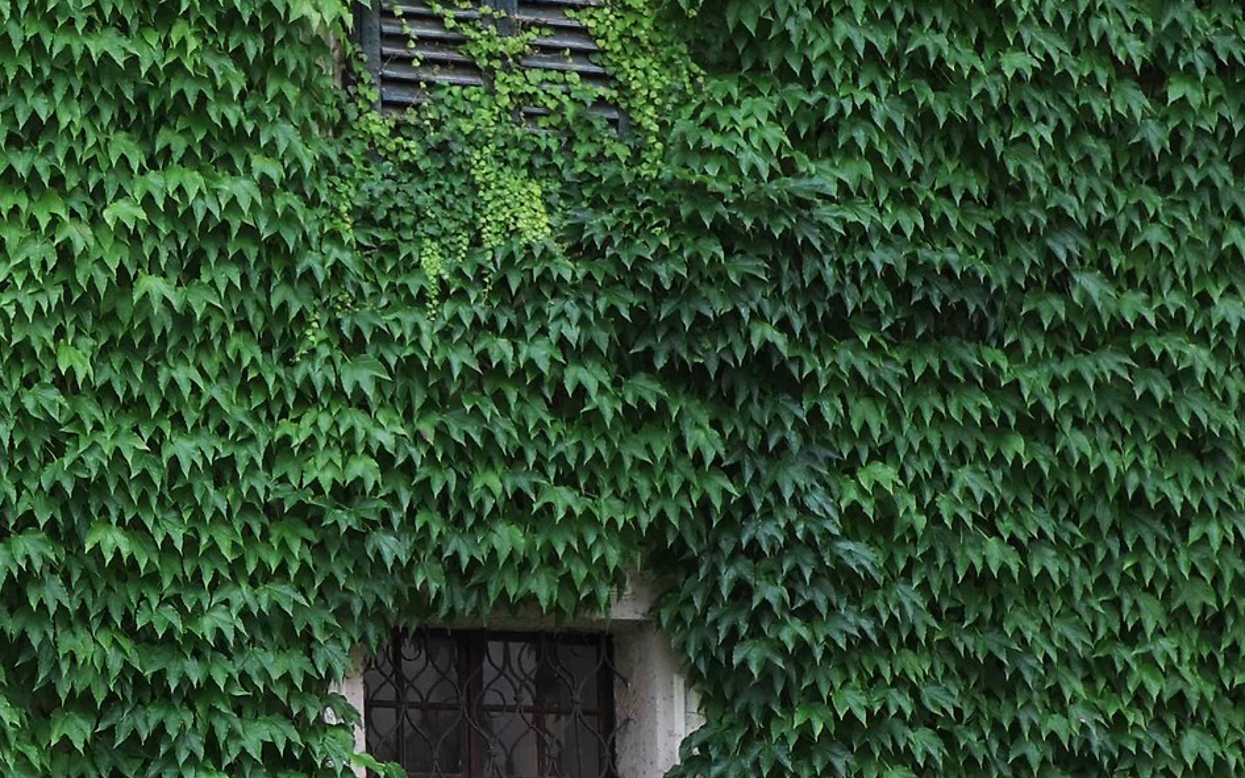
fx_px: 4648
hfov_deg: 14.8
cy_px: 742
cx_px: -190
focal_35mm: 137
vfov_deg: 9.5
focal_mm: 35
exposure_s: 1/250
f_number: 7.1
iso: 400
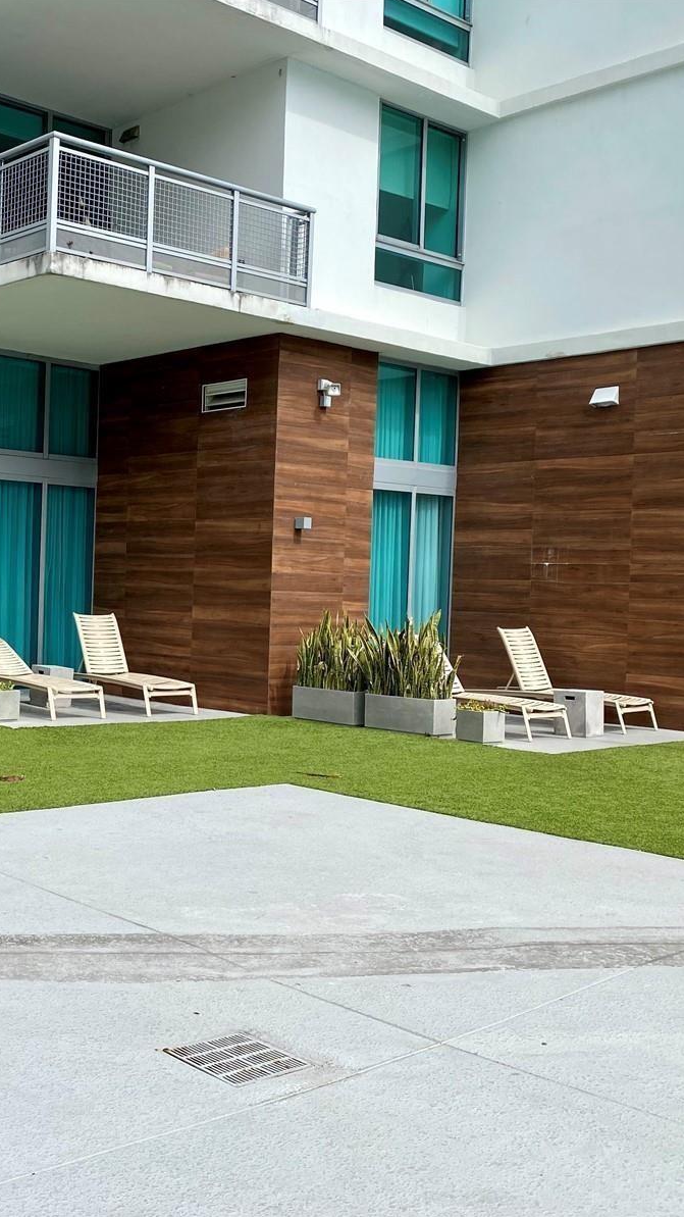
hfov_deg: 29.4
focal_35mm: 38
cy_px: 608
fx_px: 1225
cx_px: 25
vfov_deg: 52.8
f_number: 1.8
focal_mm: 4.25
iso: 32
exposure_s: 1/2890
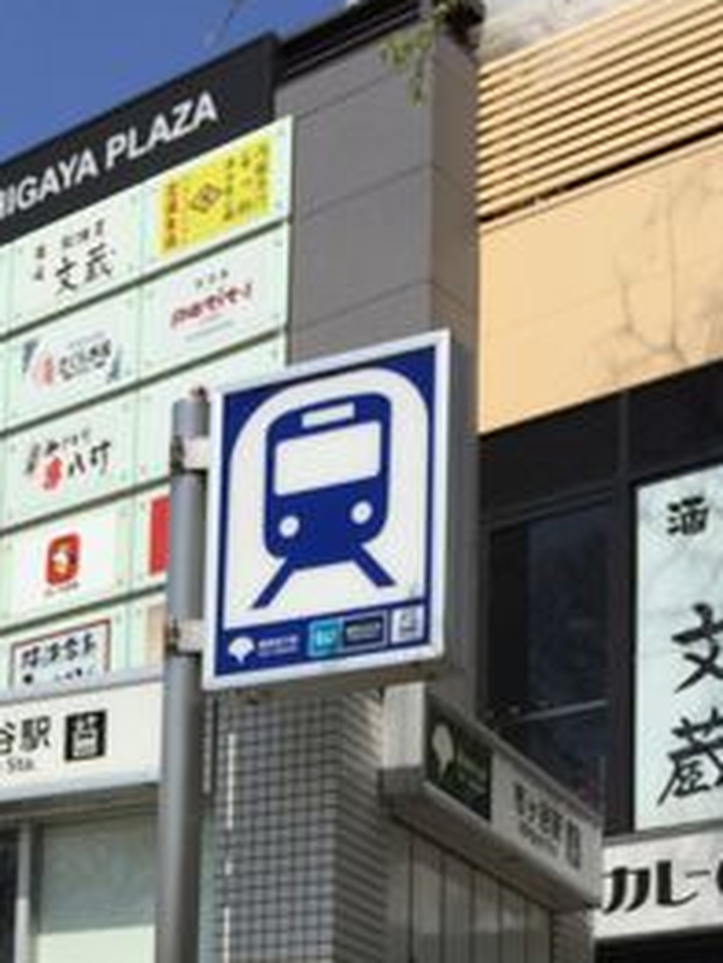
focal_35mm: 71
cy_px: 1052
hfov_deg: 20.4
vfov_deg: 25.5
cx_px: 111
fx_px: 1976
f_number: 2.2
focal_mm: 4.15
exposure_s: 1/3968
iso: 32
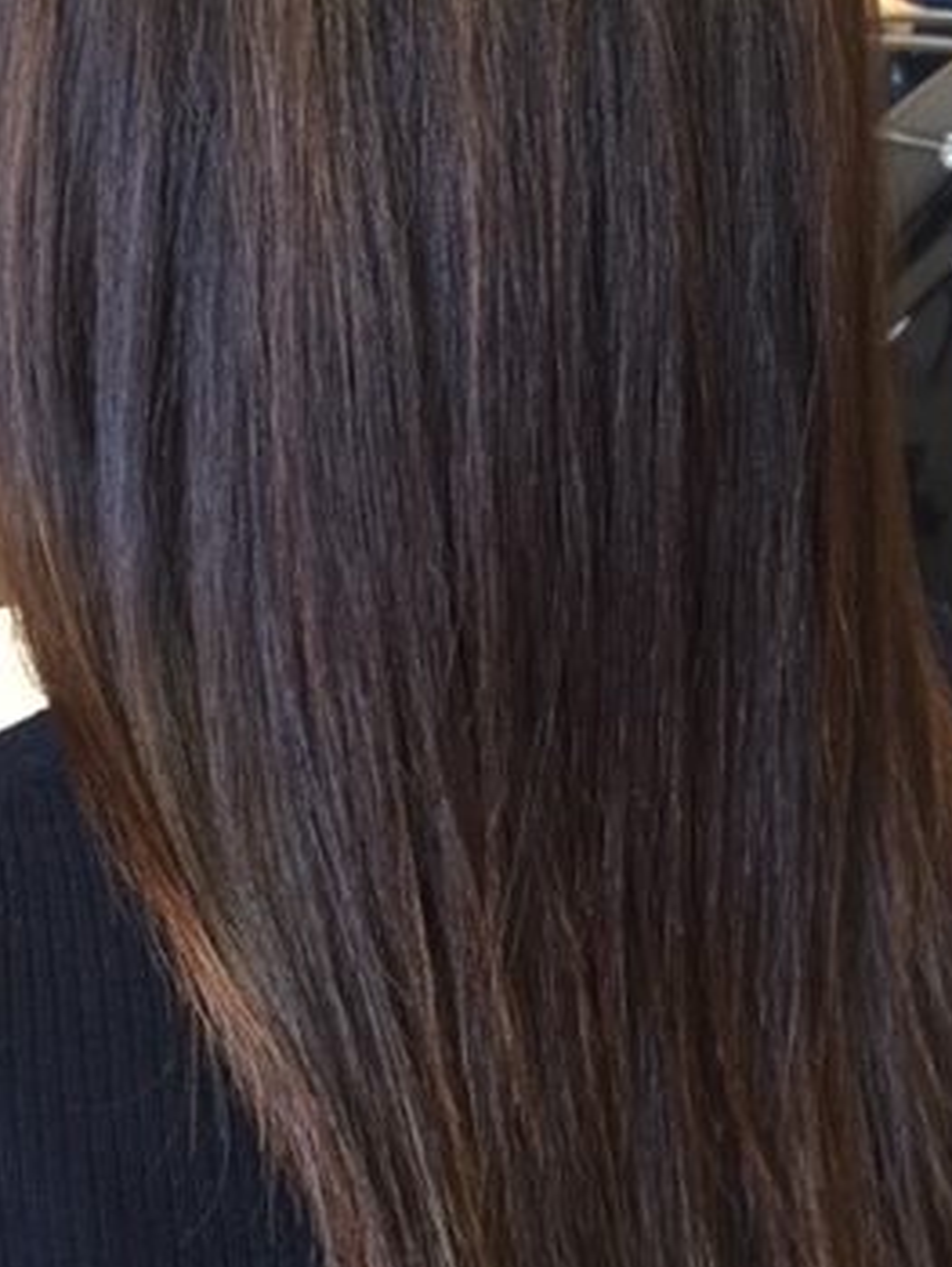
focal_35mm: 53
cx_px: 543
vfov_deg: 36.0
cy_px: 514
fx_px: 1941
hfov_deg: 27.5
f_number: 2.2
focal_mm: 4.15
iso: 160
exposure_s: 1/33
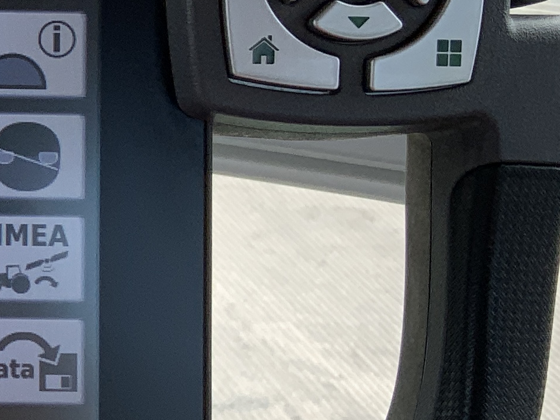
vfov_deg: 12.0
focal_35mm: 123
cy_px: 106
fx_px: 1990
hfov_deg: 14.1
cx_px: -463
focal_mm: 3
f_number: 1.8
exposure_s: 1/394
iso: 16
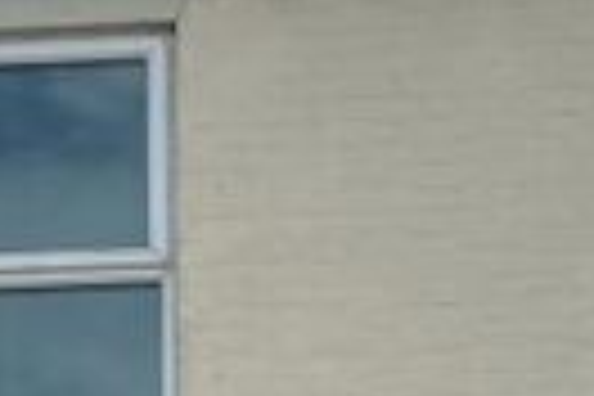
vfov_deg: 9.3
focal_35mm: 143
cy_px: 583
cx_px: 266
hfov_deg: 14.3
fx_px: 2359
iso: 32
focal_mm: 4.25
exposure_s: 1/4274
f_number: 1.8
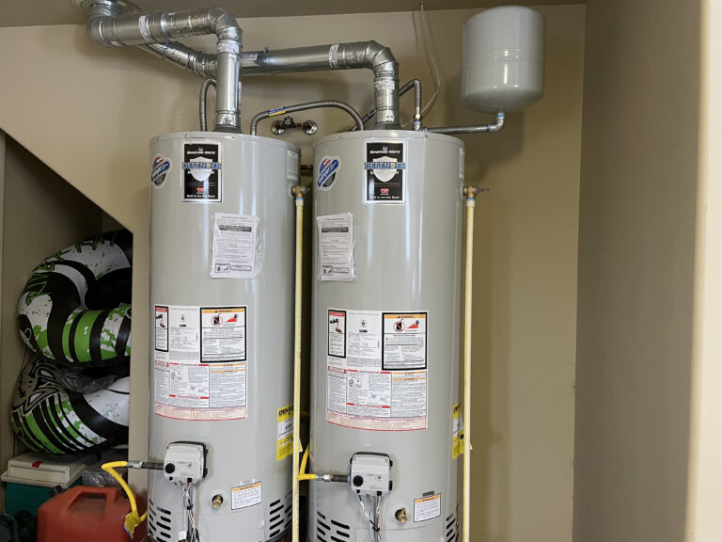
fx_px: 542
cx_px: 361
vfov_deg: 53.1
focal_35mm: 26
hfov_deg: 67.3
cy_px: 271
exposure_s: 1/60
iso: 250
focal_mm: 4.2
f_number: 1.6
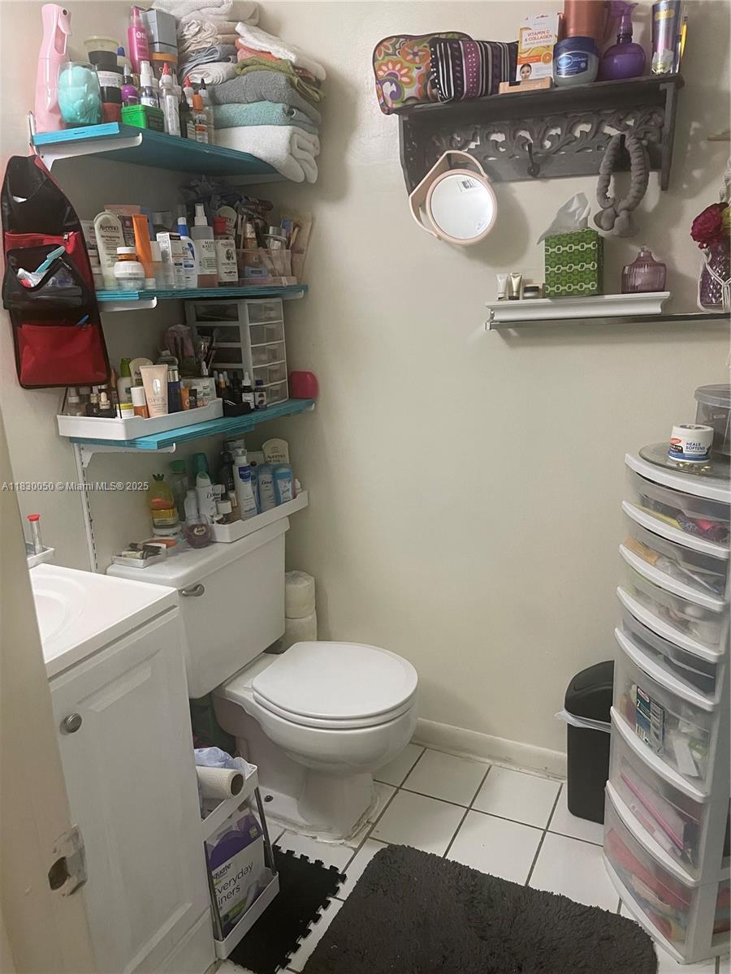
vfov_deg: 67.3
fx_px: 732
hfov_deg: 53.1
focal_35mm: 26
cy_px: 487
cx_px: 366
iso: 320
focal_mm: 4.2
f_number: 1.6
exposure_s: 1/60
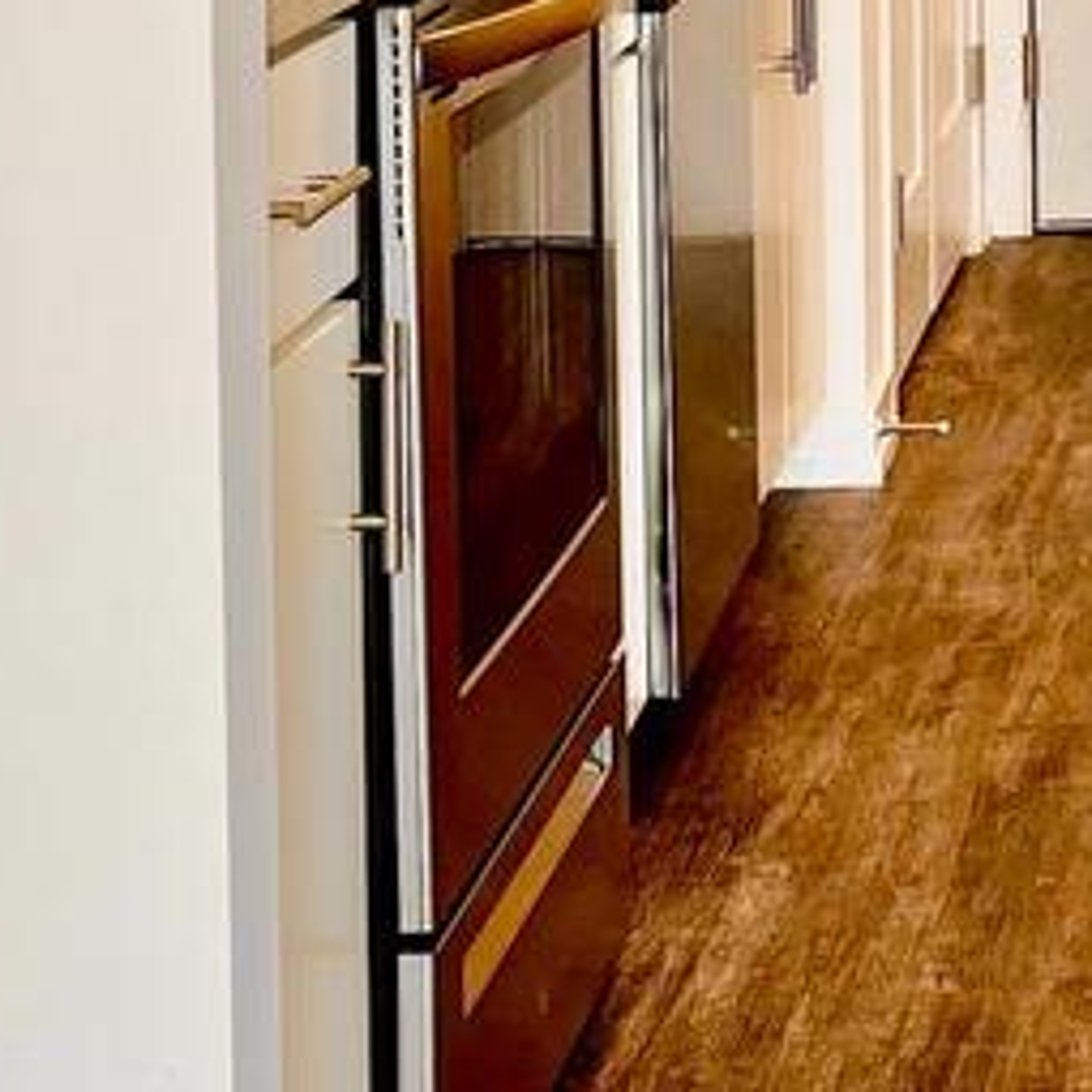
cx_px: 1512
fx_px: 4640
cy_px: -467
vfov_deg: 12.8
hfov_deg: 12.9
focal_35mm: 130
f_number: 1.6
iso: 100
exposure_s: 1/120
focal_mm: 5.1
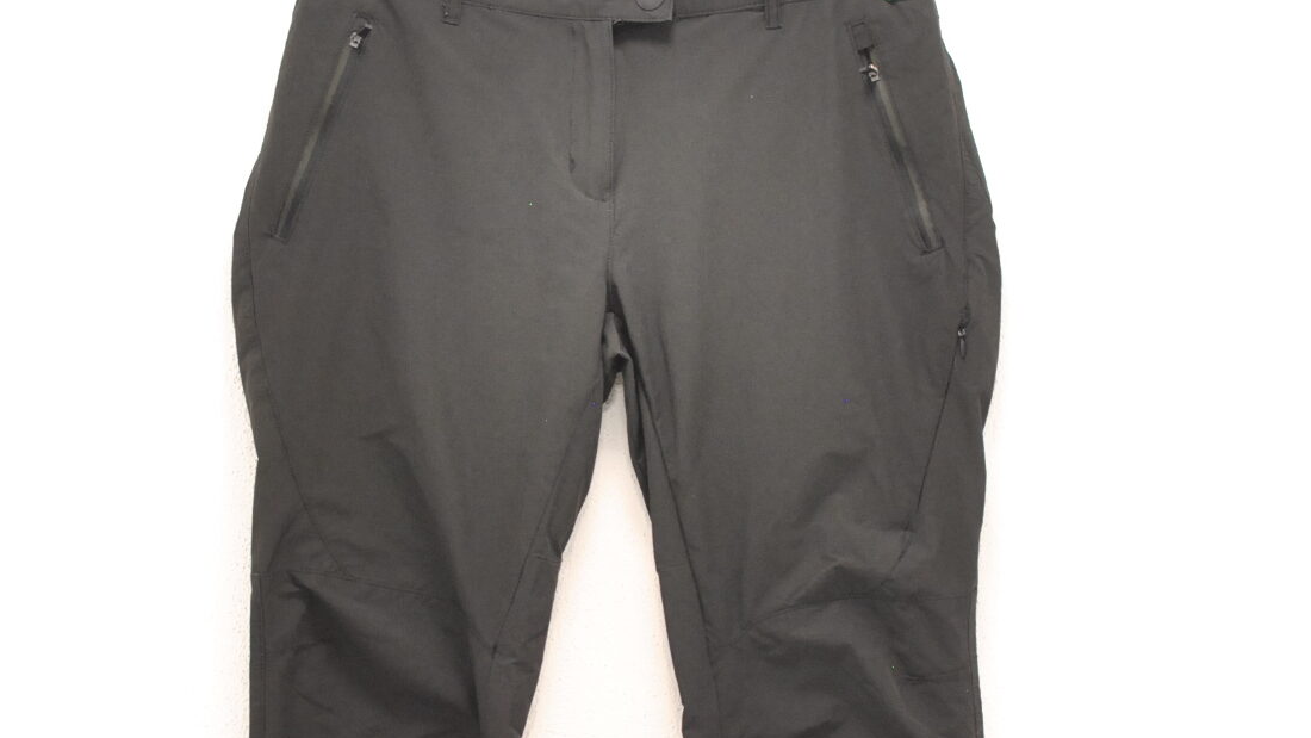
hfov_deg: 22.0
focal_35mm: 97
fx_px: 3370
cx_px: 557
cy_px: 523
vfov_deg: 12.5
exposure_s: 1/60
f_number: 4
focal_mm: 35
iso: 800
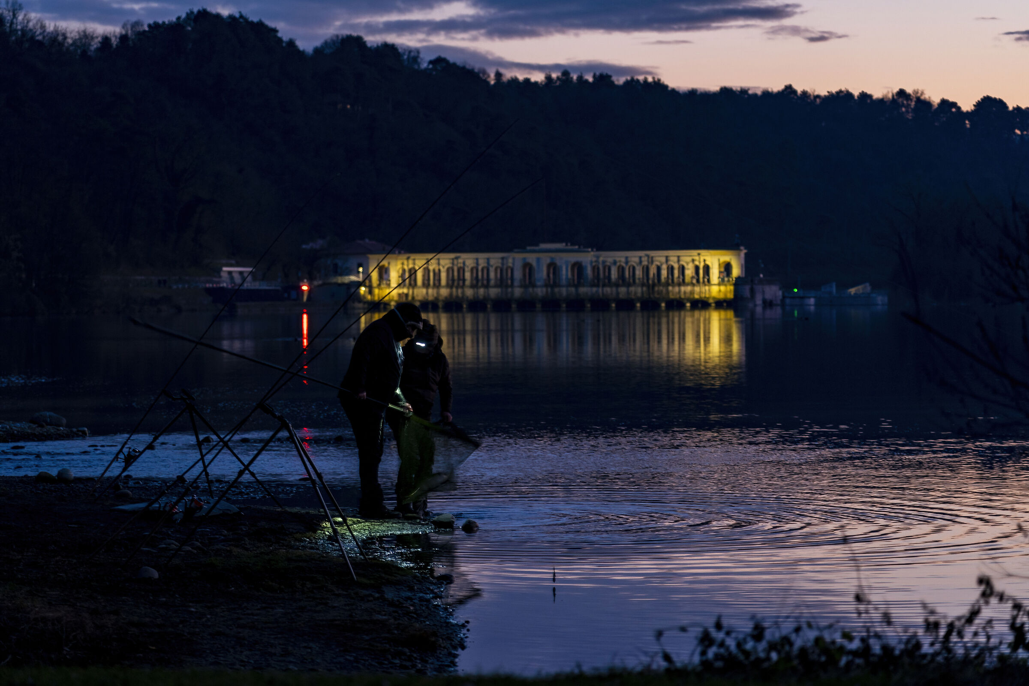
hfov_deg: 19.5
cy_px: 343
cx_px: 514
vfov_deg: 13.0
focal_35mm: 105
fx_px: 3001
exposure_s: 1/15
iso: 640
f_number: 4
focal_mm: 105
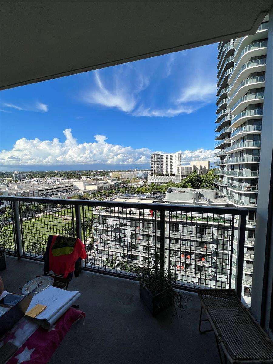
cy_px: 182
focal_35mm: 13
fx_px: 137
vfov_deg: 106.2
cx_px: 136
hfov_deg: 89.9
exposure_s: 1/2273
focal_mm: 1.57
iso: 32
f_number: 1.8
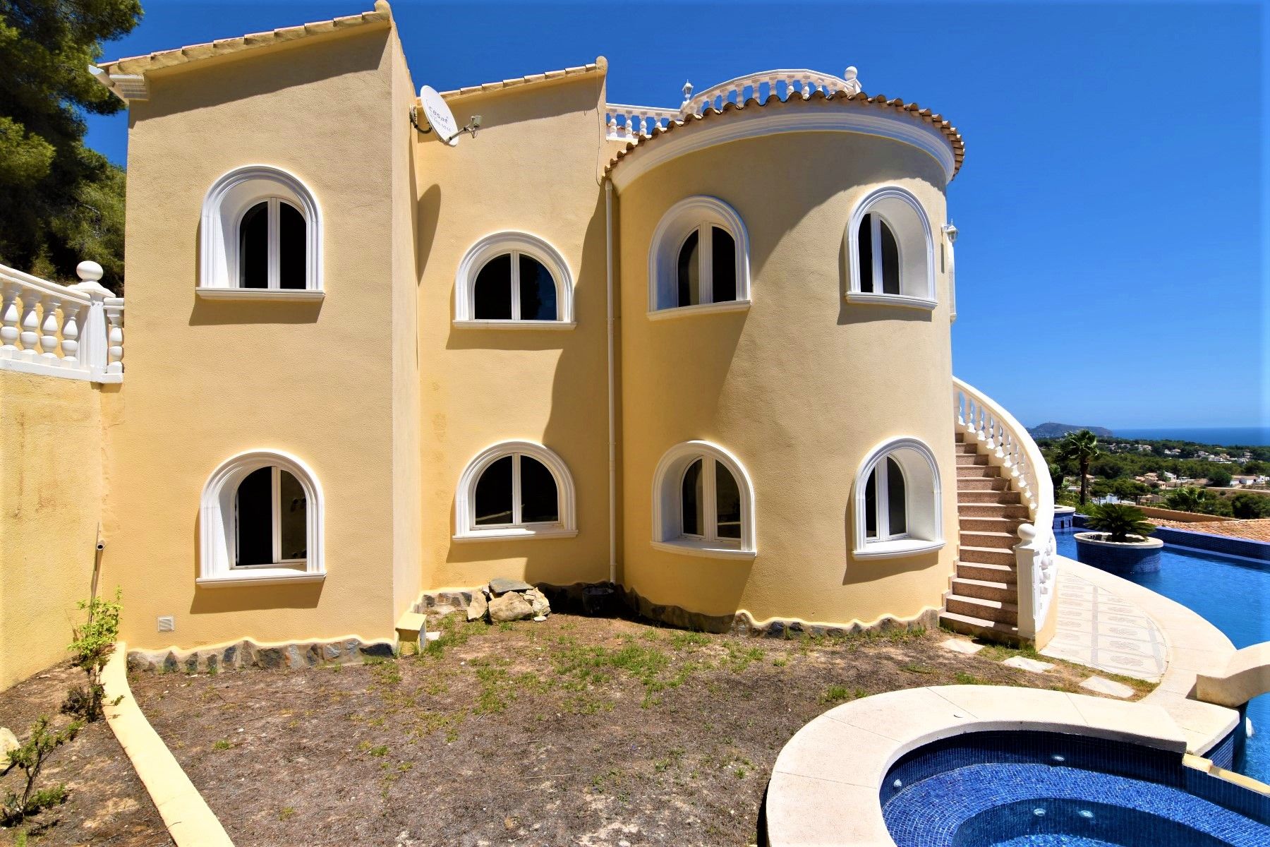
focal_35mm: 16
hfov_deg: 95.0
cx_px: 635
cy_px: 424
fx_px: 582
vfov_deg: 72.1
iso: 100
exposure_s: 1/200
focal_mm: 11
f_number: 11
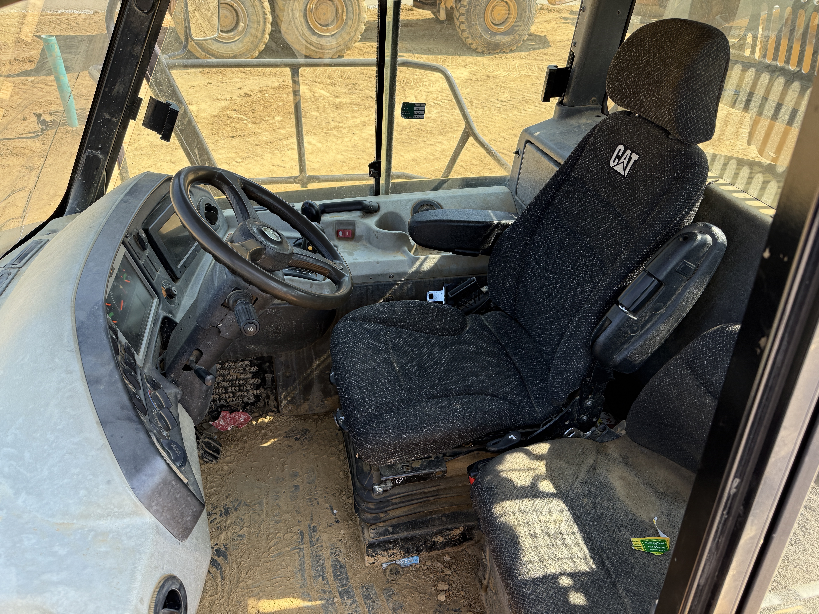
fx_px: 568
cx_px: 410
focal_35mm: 24
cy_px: 307
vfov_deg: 56.8
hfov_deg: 71.6
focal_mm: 6.76
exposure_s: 1/788
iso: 100
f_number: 1.78
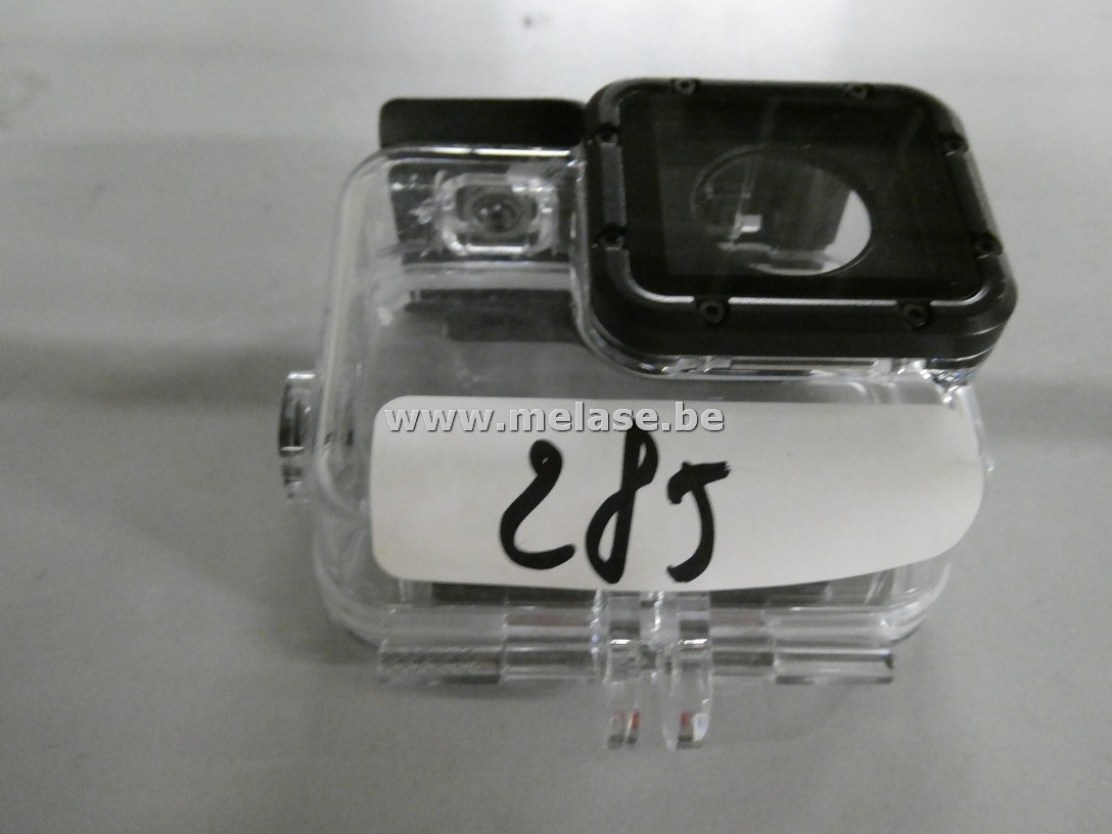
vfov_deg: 40.7
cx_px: 556
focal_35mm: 35
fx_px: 1124
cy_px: 417
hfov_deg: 52.6
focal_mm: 6.3
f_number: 3.7
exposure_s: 1/40
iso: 1600
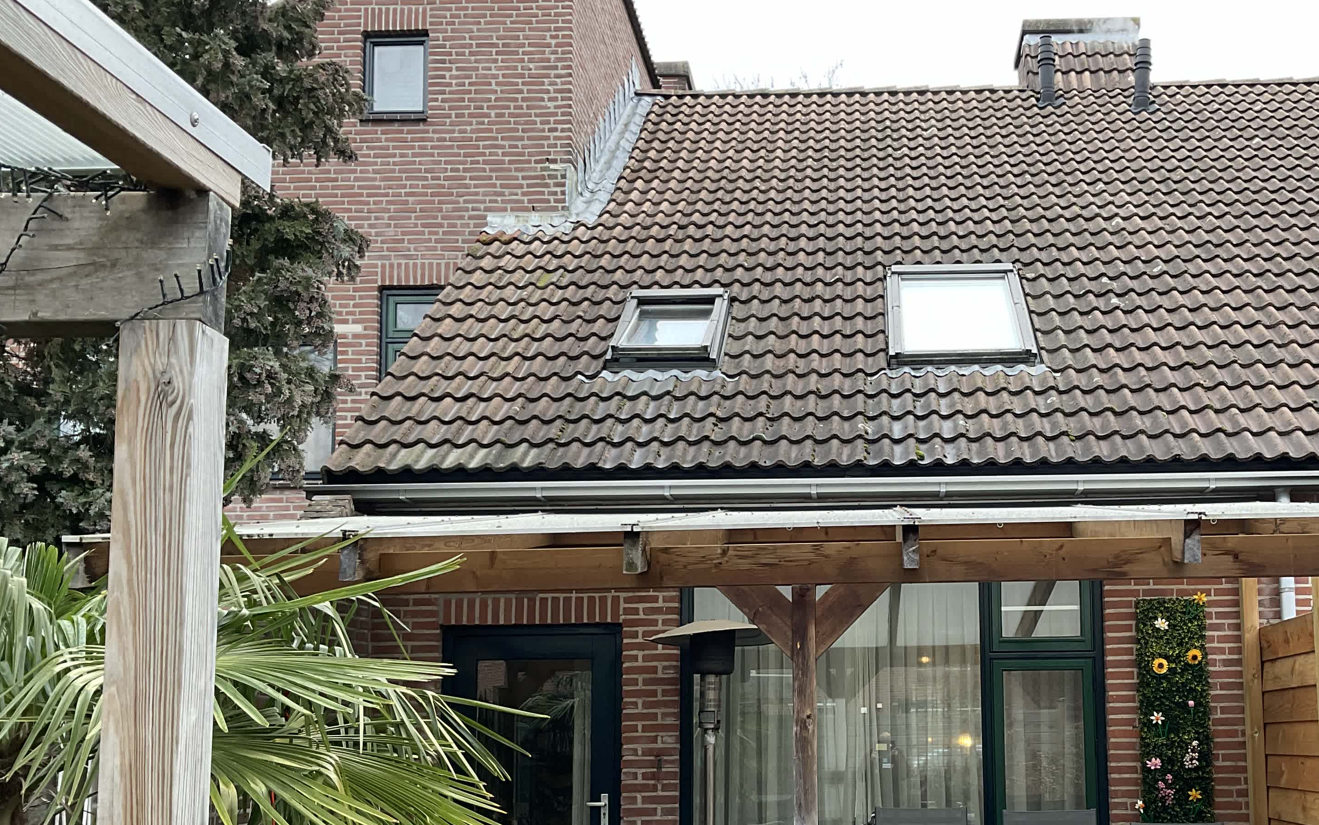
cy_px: 572
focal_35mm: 43
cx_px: 869
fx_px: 1546
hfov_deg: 45.6
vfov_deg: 29.6
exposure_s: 1/120
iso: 50
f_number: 1.8
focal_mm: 3
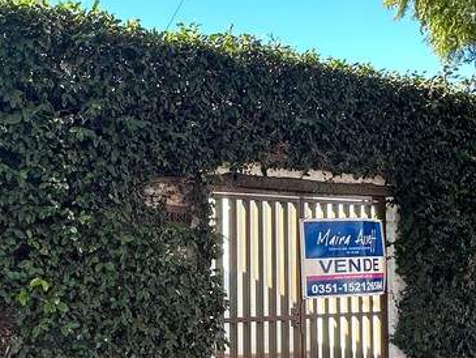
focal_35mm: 46
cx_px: 112
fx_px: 633
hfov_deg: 40.0
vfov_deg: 31.2
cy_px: 247
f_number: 2.2
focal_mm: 2.22
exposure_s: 1/99
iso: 50
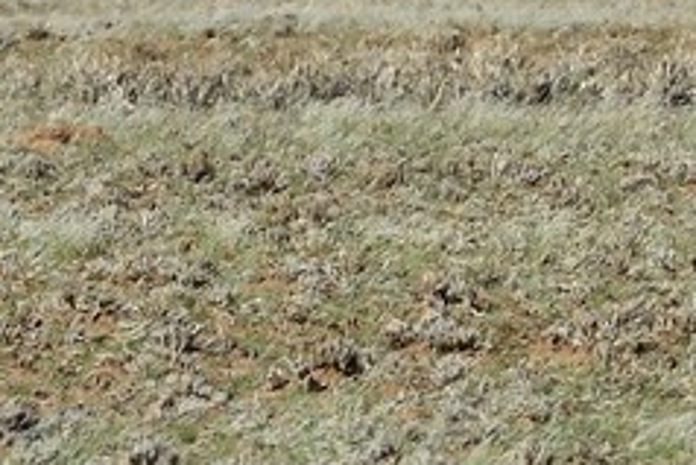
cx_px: 1974
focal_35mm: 1343
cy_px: -731
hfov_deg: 1.5
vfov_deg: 1.0
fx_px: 25979
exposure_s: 1/500
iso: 200
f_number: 10
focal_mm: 200
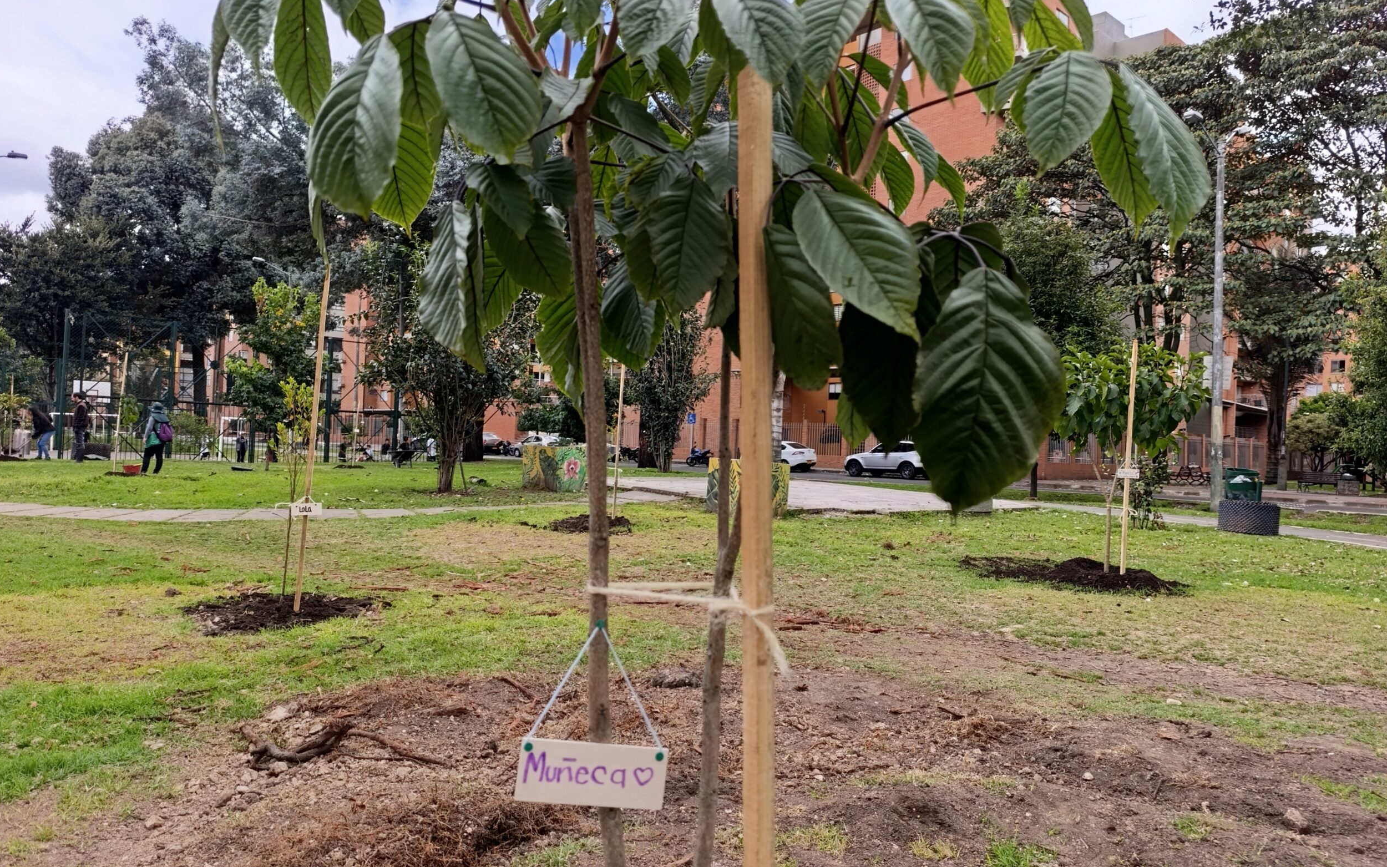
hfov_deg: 72.5
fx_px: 945
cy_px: 436
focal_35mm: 25
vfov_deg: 49.3
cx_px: 696
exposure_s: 1/145
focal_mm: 6.14
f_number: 1.6
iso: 50
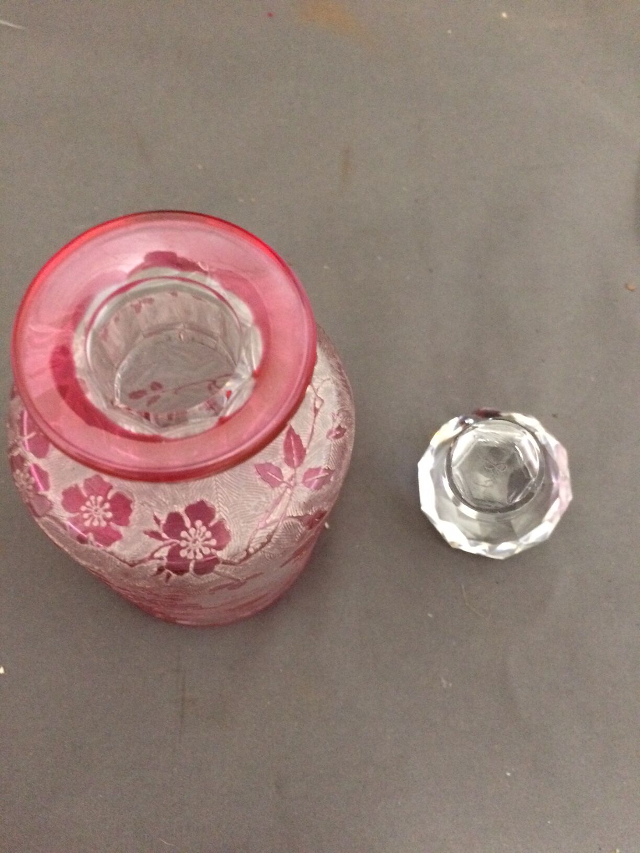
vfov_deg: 61.7
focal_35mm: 29
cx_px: 320
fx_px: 715
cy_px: 426
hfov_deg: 48.2
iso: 320
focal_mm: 4.15
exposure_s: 1/17
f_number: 2.2
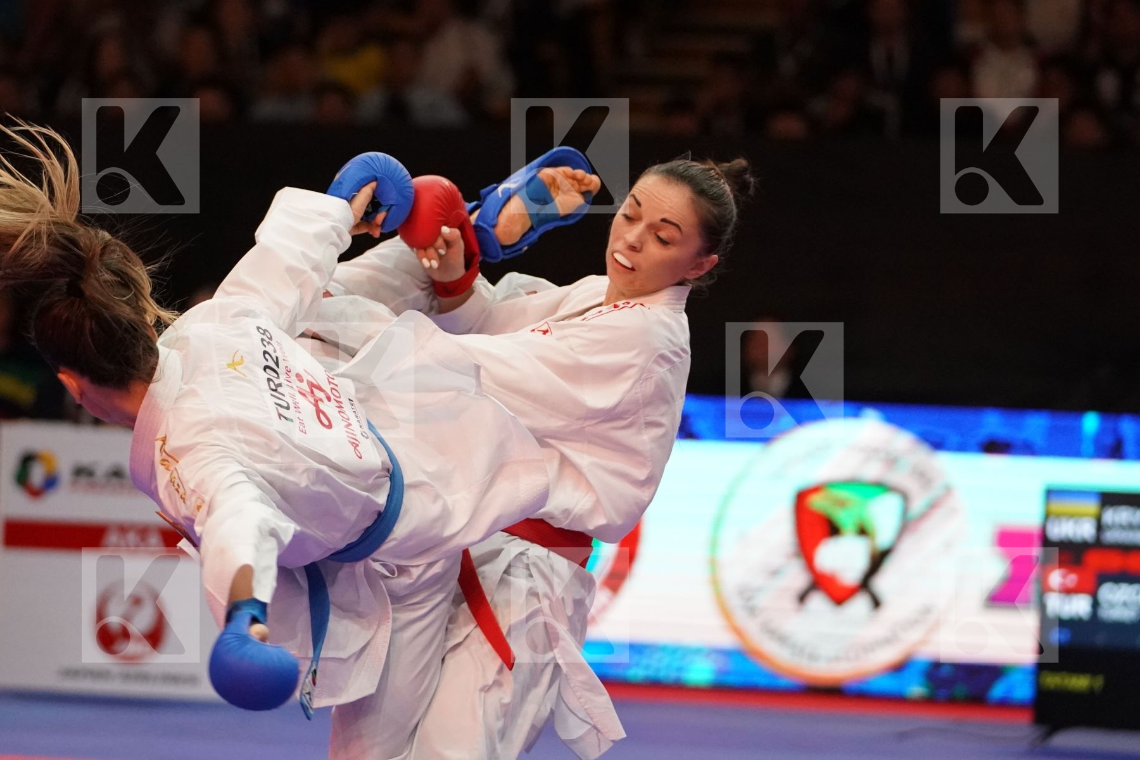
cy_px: 380
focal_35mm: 183
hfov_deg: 11.2
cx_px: 570
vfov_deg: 7.5
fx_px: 5795
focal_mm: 122
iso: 6400
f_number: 2.8
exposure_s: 1/1000
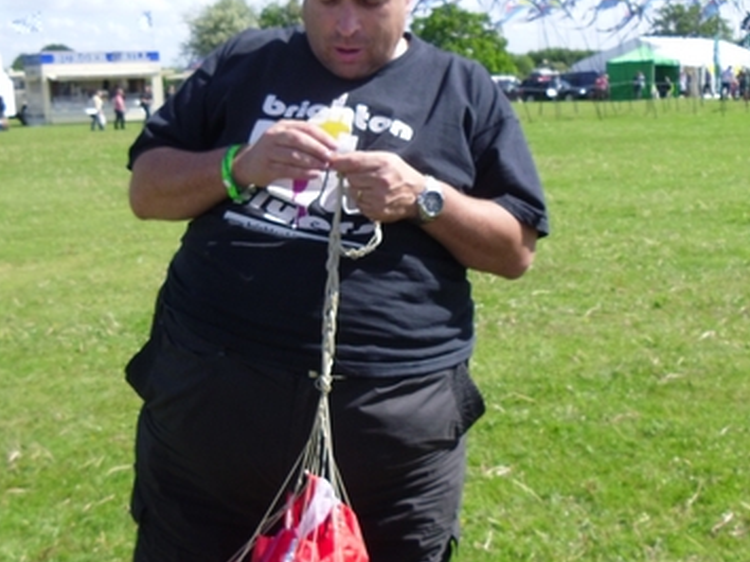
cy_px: 354
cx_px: 293
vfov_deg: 23.6
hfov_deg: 31.1
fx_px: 1342
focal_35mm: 62
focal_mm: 5.6
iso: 80
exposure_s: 1/500
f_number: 3.3
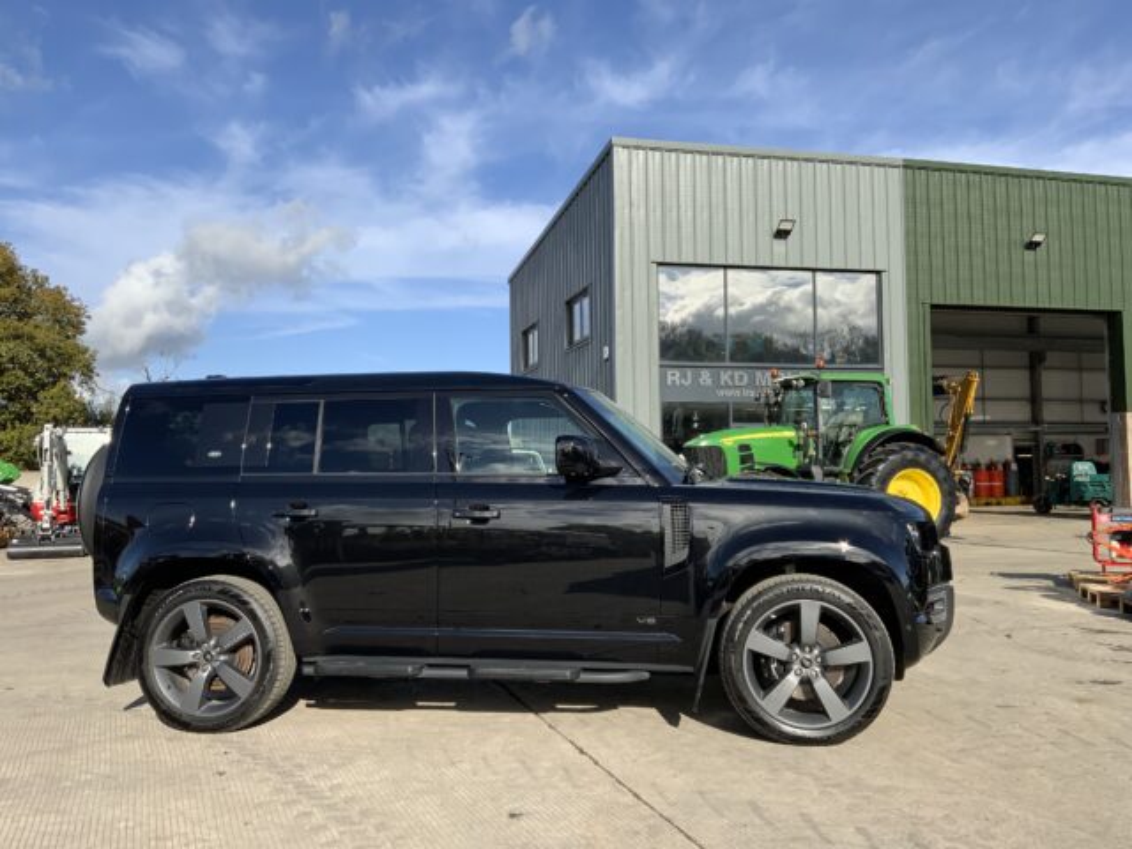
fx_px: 948
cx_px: 566
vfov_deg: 48.2
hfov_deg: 61.7
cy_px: 424
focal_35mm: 29
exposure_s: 1/1912
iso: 16
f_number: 1.8
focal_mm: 3
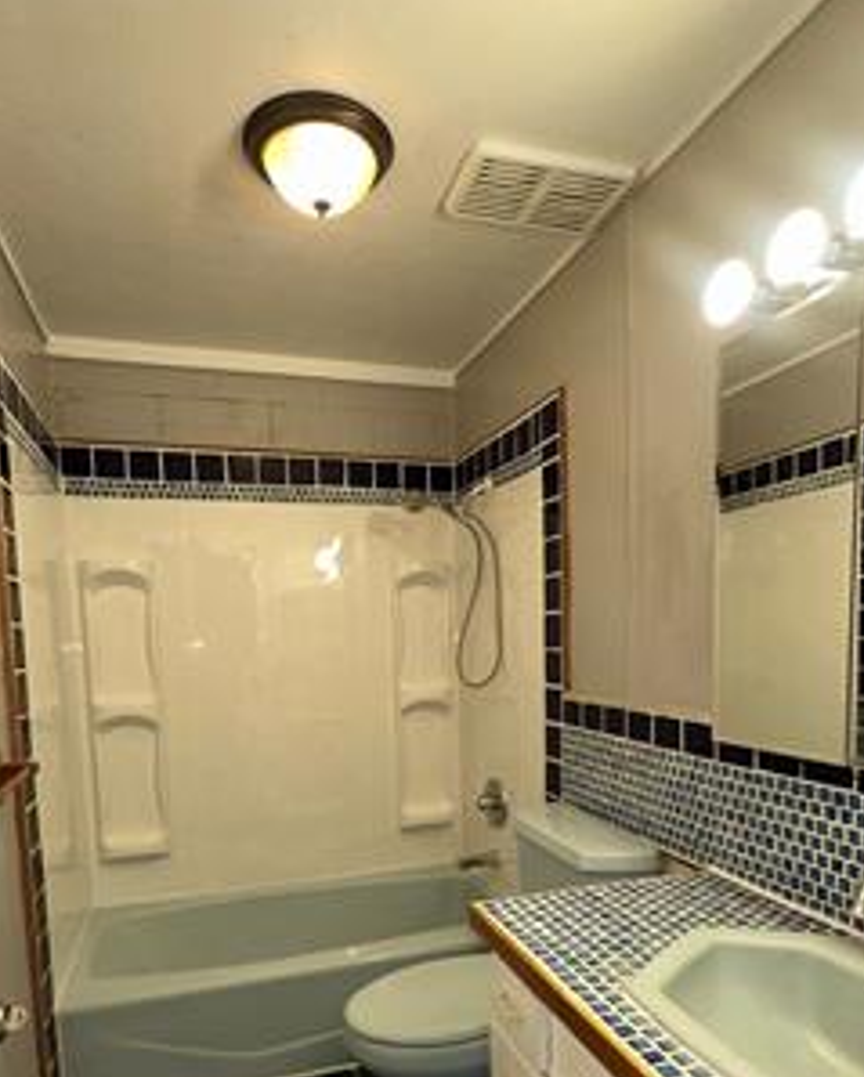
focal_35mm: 22
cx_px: 416
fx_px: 702
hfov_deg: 63.2
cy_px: 705
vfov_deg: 73.1
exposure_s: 1/122
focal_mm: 2.22
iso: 64
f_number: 2.2
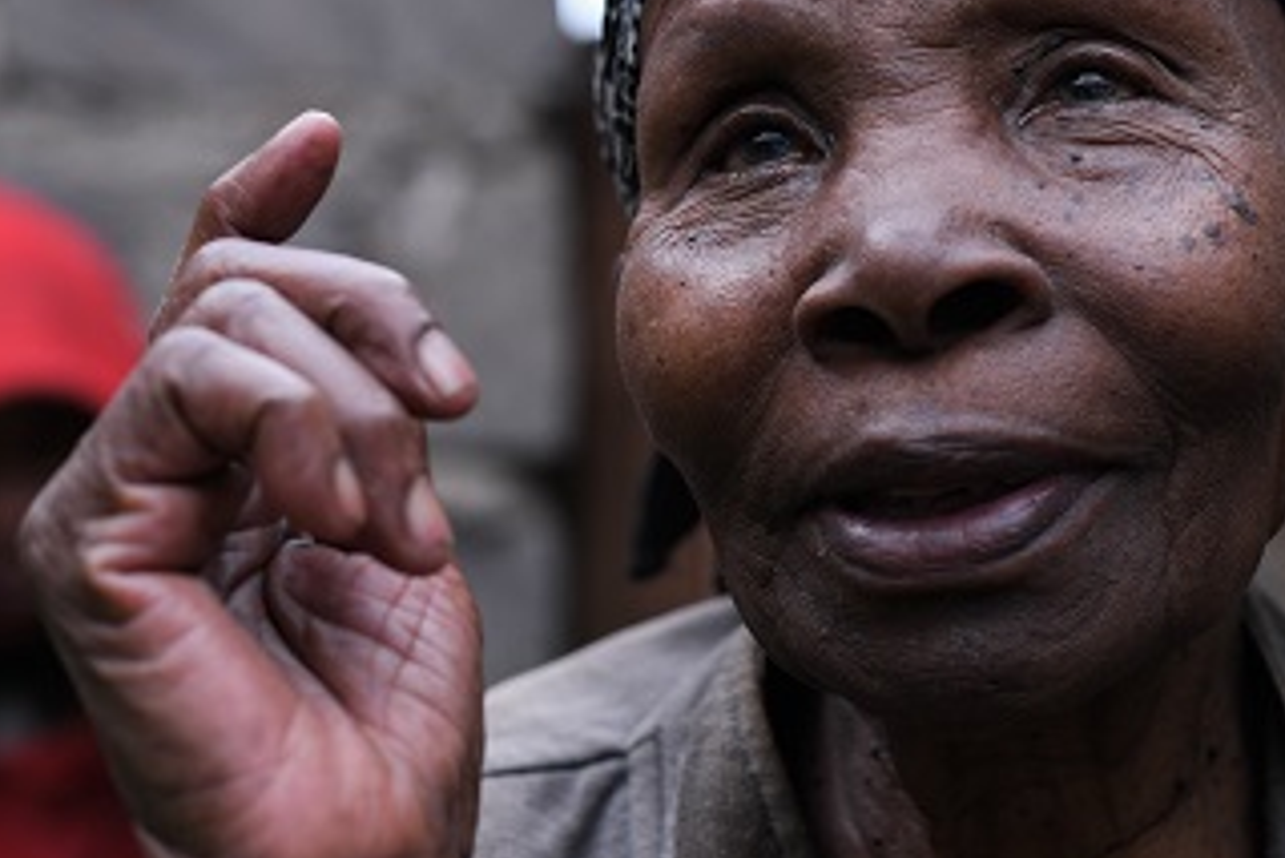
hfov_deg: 21.7
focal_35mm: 94
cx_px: 596
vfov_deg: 14.6
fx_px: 3357
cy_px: 338
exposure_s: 1/500
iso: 200
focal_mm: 50
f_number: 3.5
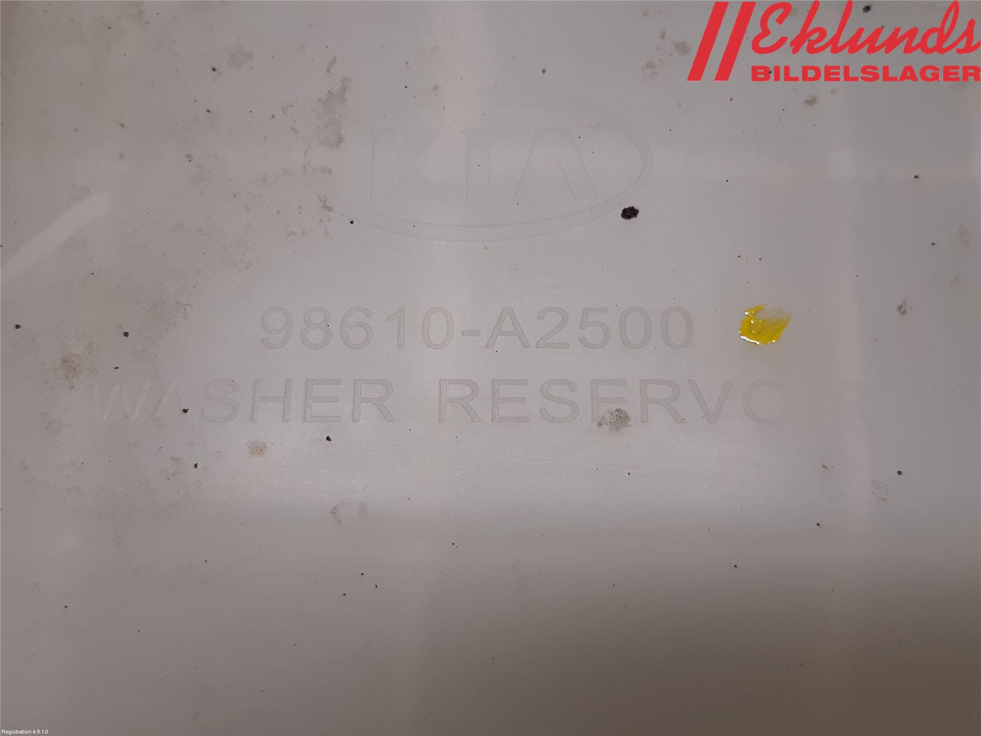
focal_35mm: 26
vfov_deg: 53.1
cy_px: 368
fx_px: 737
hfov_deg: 67.3
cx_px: 490
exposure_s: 1/50
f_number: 1.7
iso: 50
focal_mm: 3.93
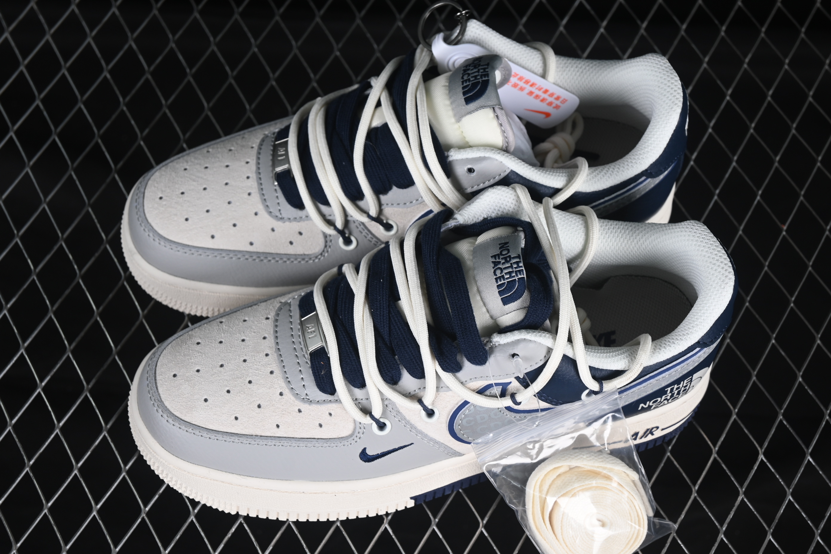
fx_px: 1731
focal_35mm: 75
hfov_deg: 27.0
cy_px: 277
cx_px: 416
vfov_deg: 18.2
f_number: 7.1
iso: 160
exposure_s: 1/80
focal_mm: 50
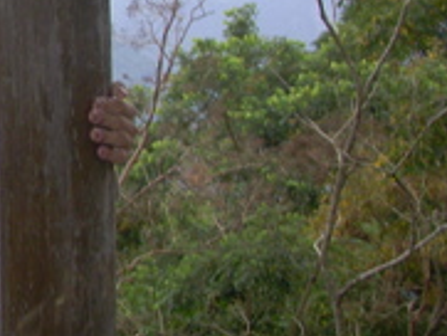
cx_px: -252
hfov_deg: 14.4
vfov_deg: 11.7
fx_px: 1628
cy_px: 86
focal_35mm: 126
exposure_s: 1/80
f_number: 3.3
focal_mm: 6.3
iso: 100
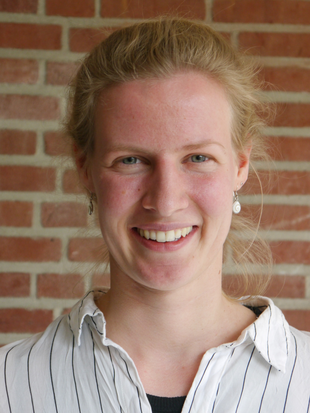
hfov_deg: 19.9
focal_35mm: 74
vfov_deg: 26.3
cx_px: 155
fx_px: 884
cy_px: 206
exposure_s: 1/80
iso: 640
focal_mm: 37
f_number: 5.4
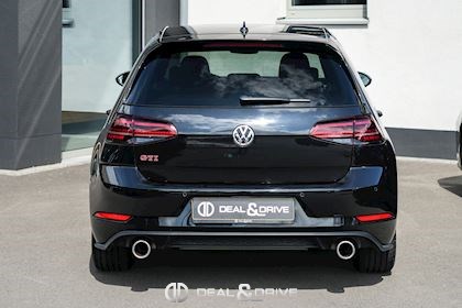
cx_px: 231
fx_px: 687
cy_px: 154
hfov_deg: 37.2
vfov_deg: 25.3
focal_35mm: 54
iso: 100
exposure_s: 1/400
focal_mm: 35.7
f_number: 2.8
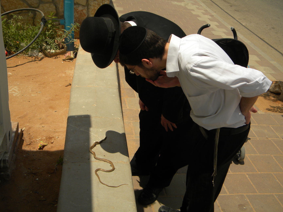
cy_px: 106
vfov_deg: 35.1
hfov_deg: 45.8
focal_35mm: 41
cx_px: 142
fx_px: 335
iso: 80
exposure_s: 1/570
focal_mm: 7.3
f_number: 7.6
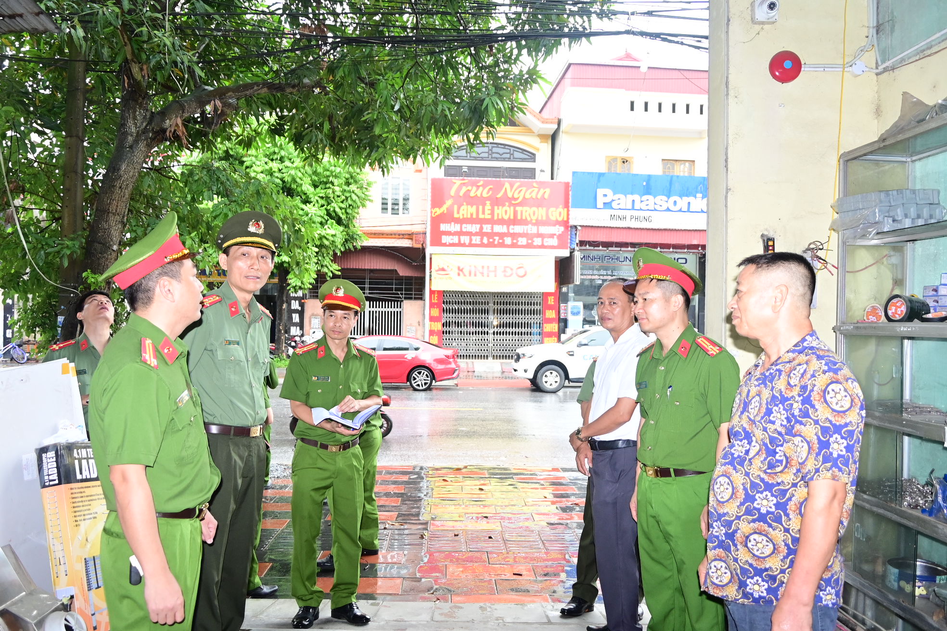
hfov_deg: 67.4
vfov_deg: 47.9
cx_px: 474
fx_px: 710
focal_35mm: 27
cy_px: 316
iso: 1000
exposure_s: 1/200
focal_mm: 18
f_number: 3.5
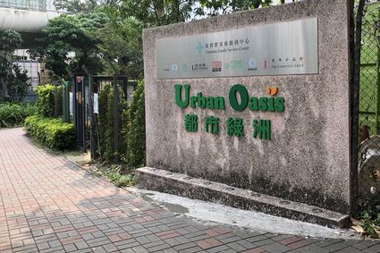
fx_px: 390
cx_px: 179
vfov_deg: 35.8
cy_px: 106
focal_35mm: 37
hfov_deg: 51.9
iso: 20
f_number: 1.8
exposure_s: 1/318
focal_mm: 3.99
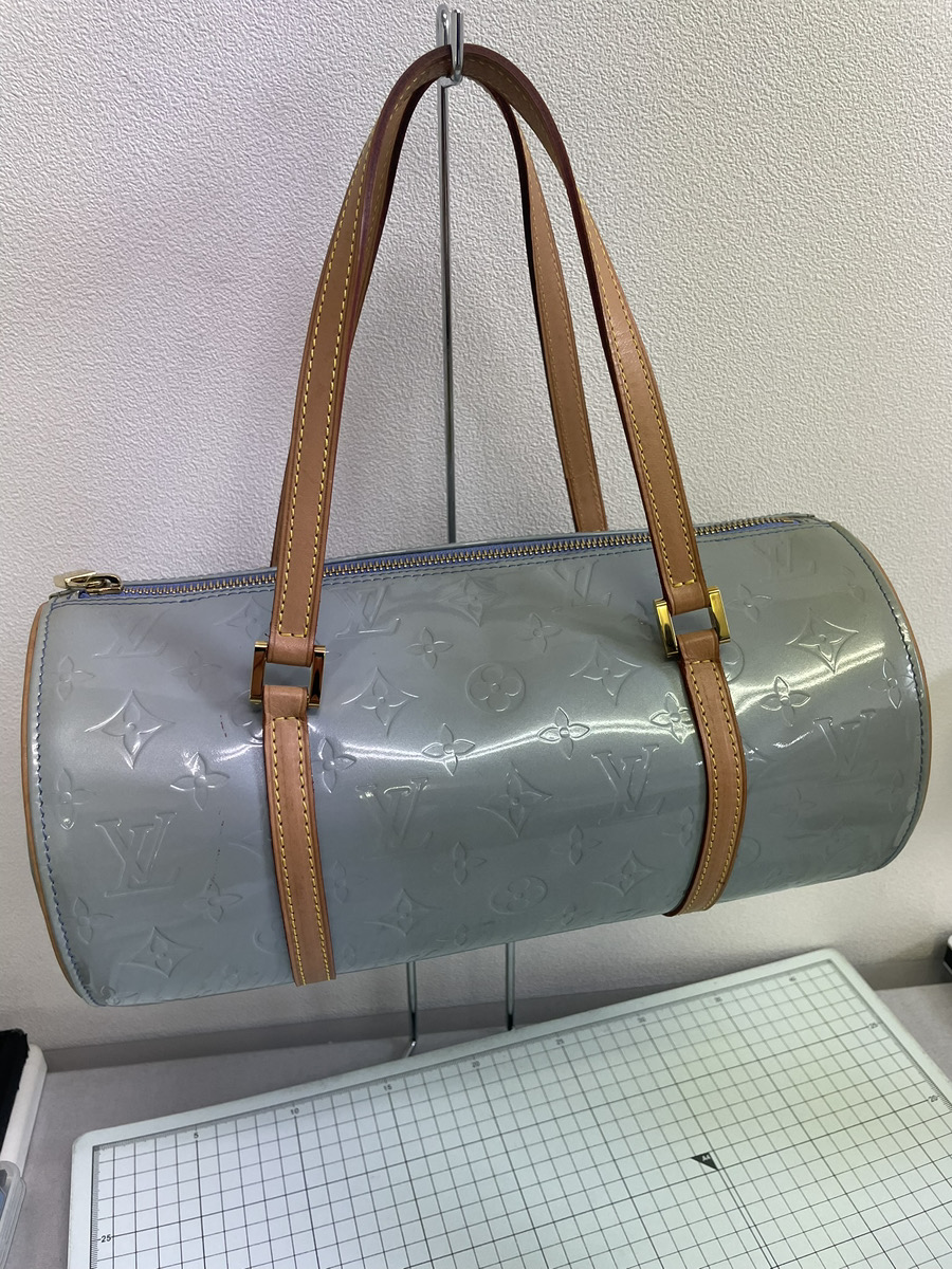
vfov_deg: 67.3
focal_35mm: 26
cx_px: 476
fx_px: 953
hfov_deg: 53.1
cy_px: 634
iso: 50
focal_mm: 4.2
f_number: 1.6
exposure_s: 1/100
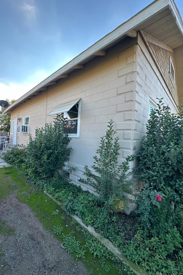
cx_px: 81
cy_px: 138
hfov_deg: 77.0
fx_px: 114
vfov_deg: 100.4
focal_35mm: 15
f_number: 2.2
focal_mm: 2.22
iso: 40
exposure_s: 1/226
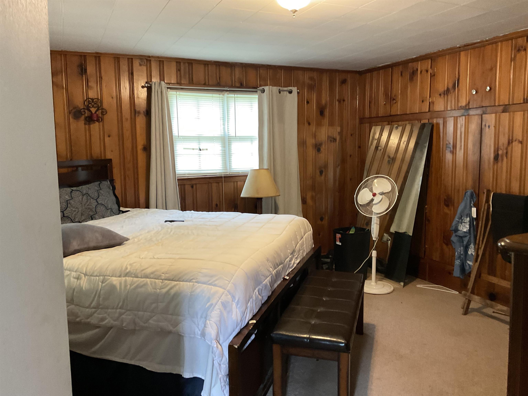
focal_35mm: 29
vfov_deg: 48.2
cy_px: 198
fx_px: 442
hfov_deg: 61.7
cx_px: 264
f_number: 1.8
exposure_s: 1/40
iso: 250
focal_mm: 3
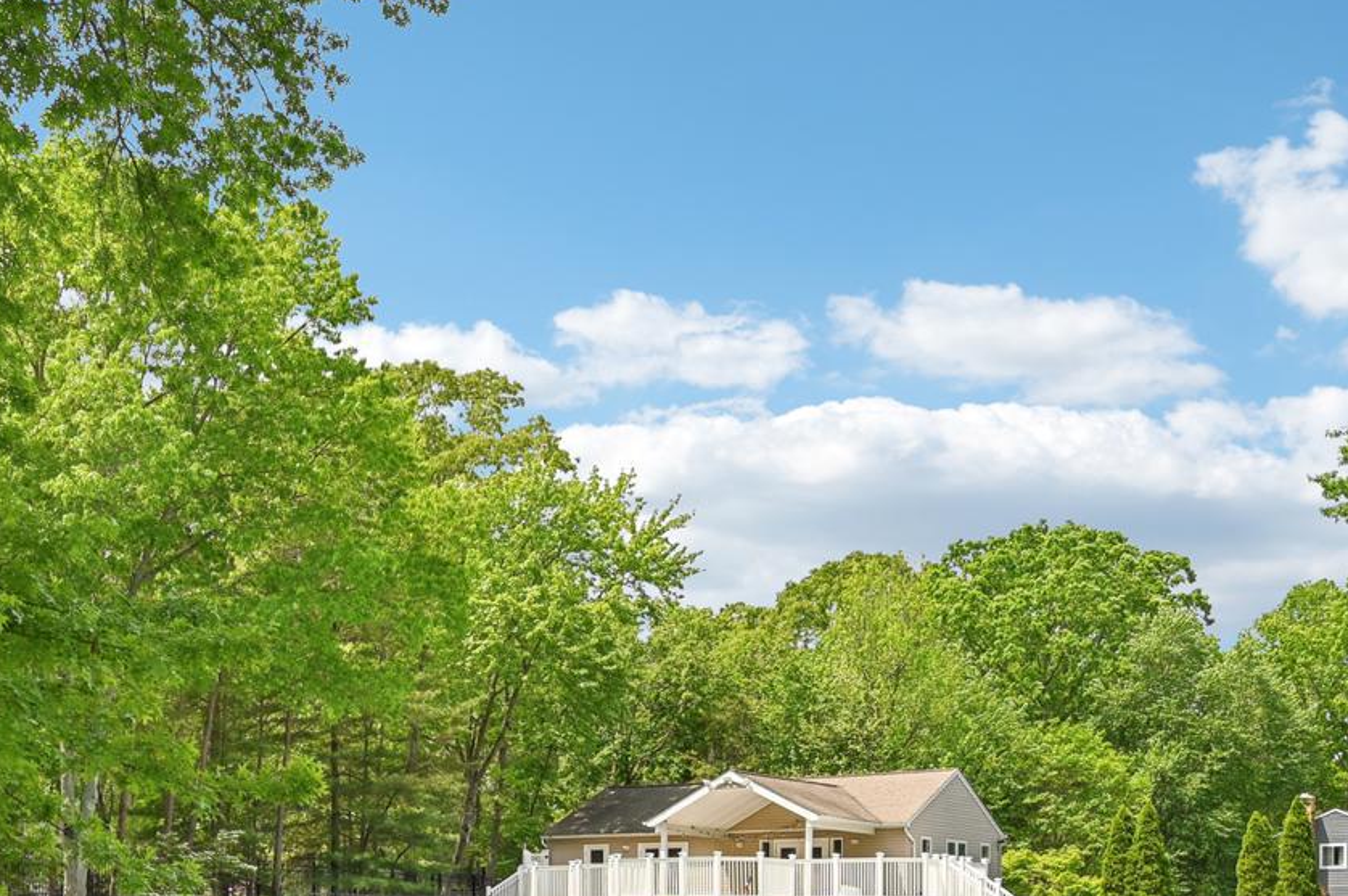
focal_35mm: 44
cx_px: 553
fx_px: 1646
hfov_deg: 44.4
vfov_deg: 28.1
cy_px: 951
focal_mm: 18
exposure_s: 1/250
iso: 100
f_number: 8
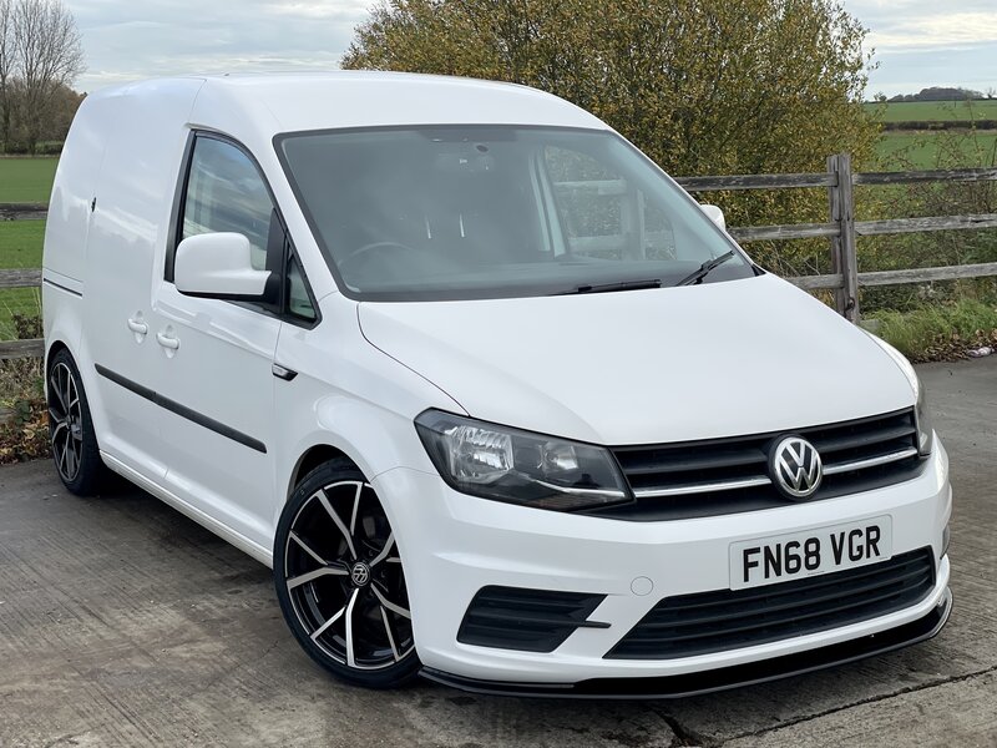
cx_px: 498
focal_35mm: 52
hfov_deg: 36.8
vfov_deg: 28.0
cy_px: 374
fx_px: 1498
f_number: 2
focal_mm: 6
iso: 25
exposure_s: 1/480
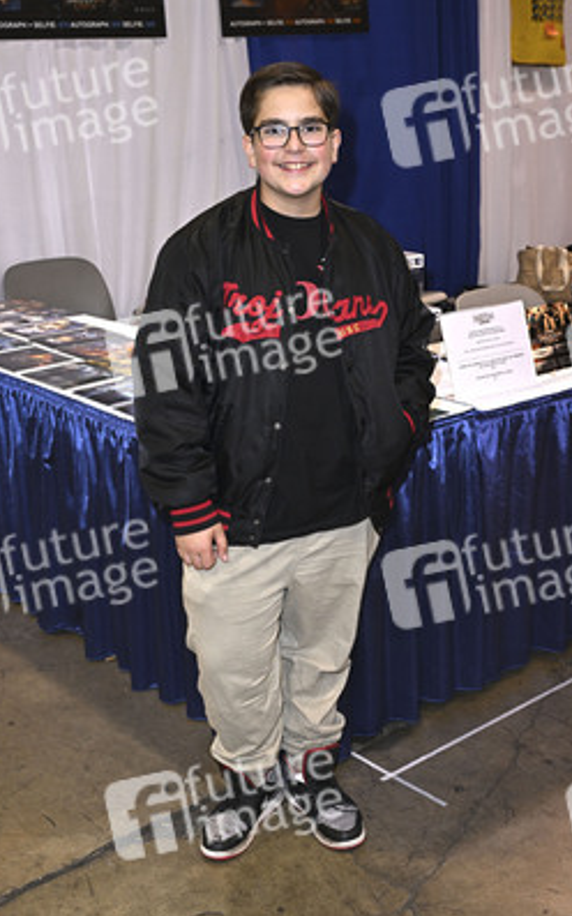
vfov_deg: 51.5
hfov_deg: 33.6
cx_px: 291
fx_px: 948
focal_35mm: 38
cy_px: 459
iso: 1000
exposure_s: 1/250
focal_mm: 37
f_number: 5.6
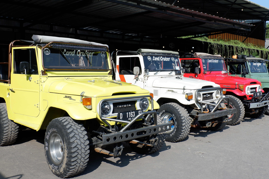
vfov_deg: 35.8
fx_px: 276
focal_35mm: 37
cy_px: 73
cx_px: 167
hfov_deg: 51.4
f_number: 7.1
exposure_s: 1/450
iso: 200
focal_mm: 19.2
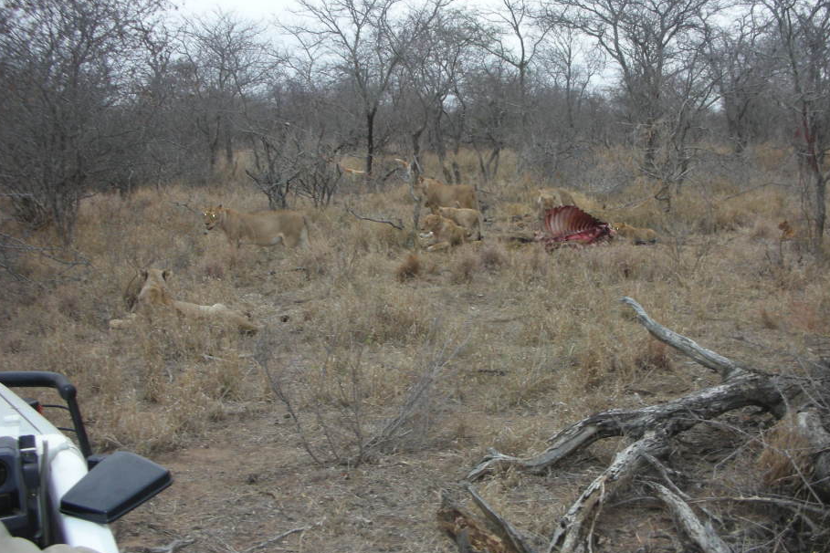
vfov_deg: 32.6
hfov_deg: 47.3
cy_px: 245
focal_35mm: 41
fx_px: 945
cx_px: 457
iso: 66
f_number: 3
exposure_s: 1/30
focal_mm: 5.8
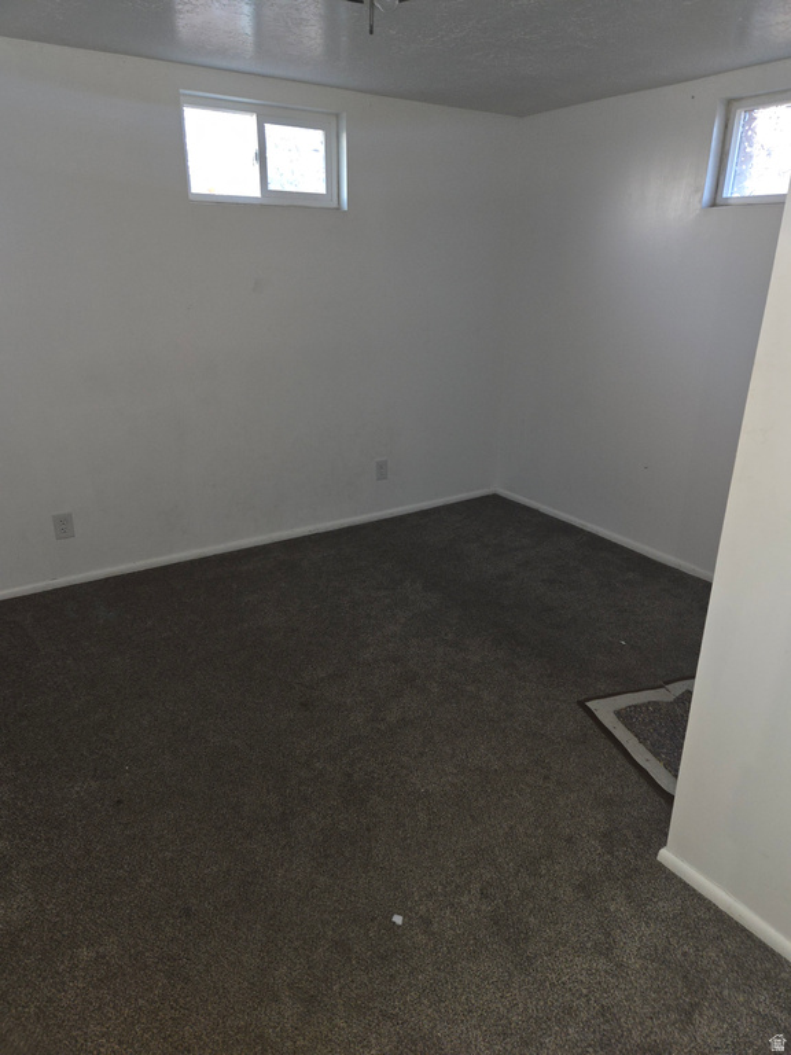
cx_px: 396
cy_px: 528
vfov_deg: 73.9
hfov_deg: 58.9
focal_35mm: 23
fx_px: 701
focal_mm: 5.4
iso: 125
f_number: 1.8
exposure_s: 1/19.5
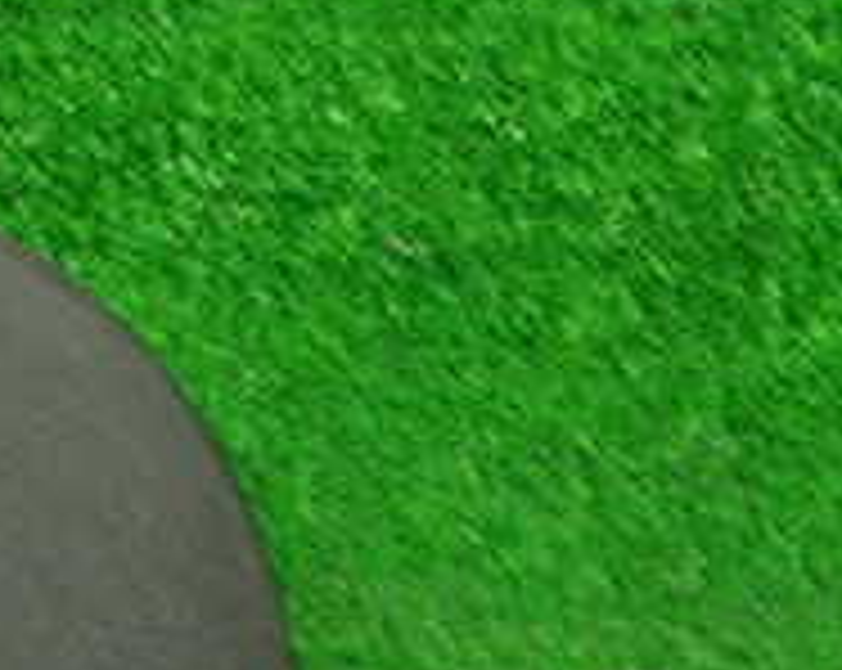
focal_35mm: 138
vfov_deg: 10.8
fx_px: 3434
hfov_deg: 13.3
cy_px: 949
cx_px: -356
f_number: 2.9
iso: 800
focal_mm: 7.84
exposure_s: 1/13
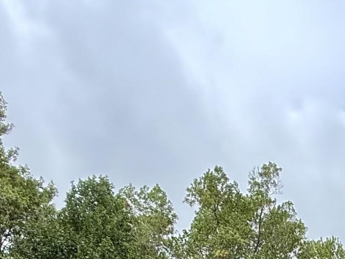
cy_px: 520
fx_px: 588
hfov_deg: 30.0
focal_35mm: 59
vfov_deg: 17.5
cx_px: 362
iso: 50
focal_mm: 2.22
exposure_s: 1/363
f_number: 2.2
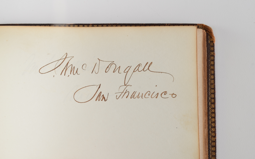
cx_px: 129
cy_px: 75
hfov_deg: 31.5
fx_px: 452
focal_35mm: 65
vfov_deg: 20.0
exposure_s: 1/100
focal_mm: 42
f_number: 9
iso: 100
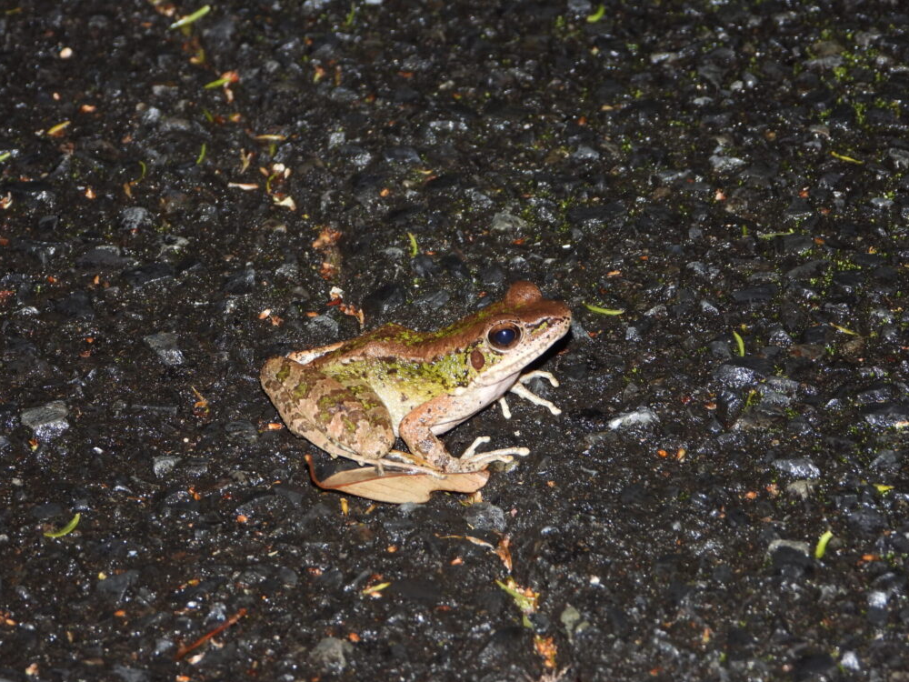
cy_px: 342
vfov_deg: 5.7
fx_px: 6854
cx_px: 447
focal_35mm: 261
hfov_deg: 7.6
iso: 200
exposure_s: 1/125
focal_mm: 45.8
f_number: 4.5
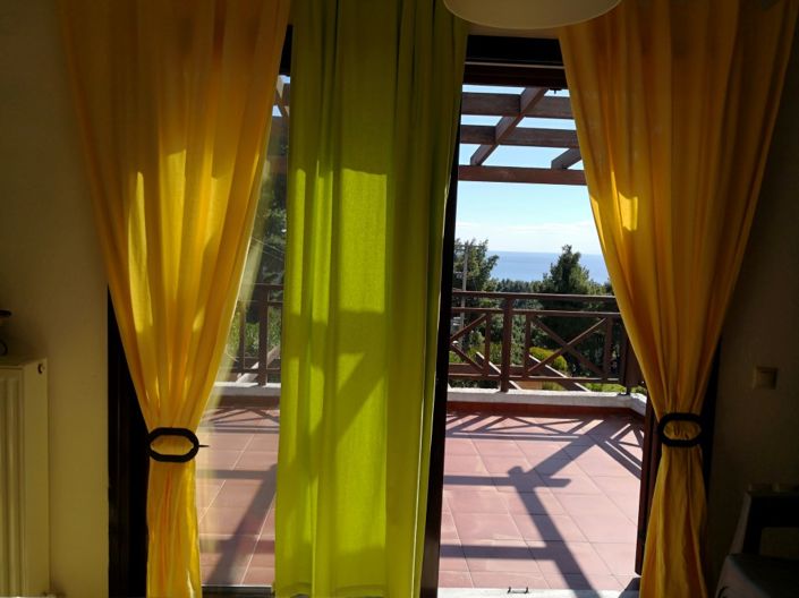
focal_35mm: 27
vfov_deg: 51.3
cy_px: 299
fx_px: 623
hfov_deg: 65.3
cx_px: 400
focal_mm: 3.95
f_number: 1.6
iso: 50
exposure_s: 1/2008
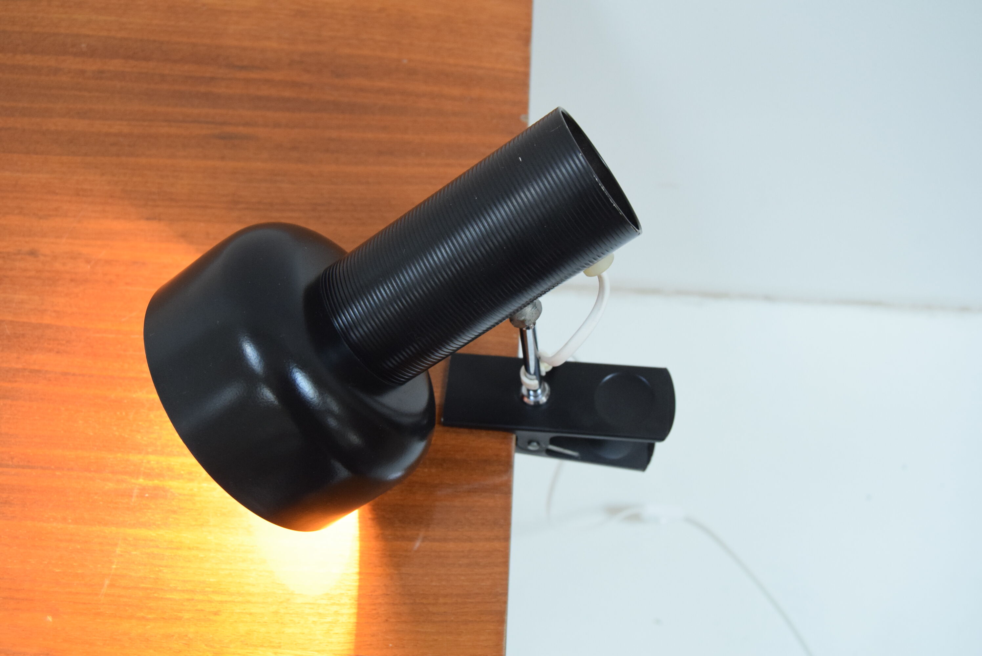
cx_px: 491
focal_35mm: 36
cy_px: 328
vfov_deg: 36.9
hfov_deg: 53.1
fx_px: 983
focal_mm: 24
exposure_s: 1/100
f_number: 5
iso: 1600
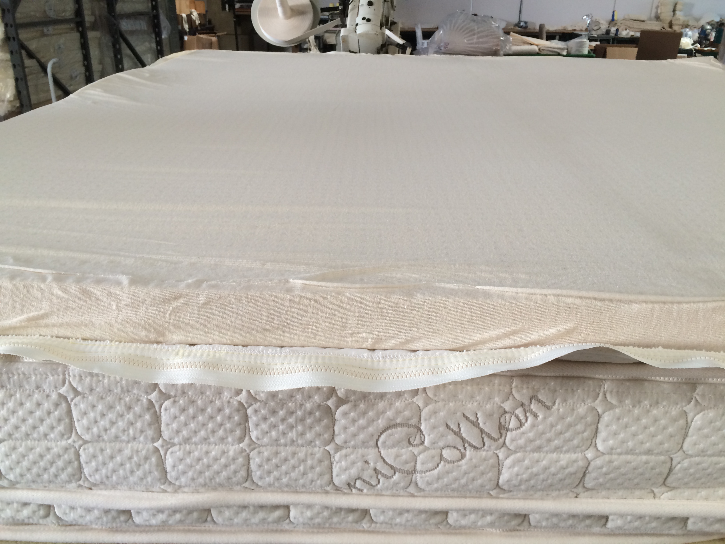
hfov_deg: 61.7
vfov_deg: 48.2
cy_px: 272
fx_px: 607
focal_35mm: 29
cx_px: 362
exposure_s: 1/30
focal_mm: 4.15
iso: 32
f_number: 2.2
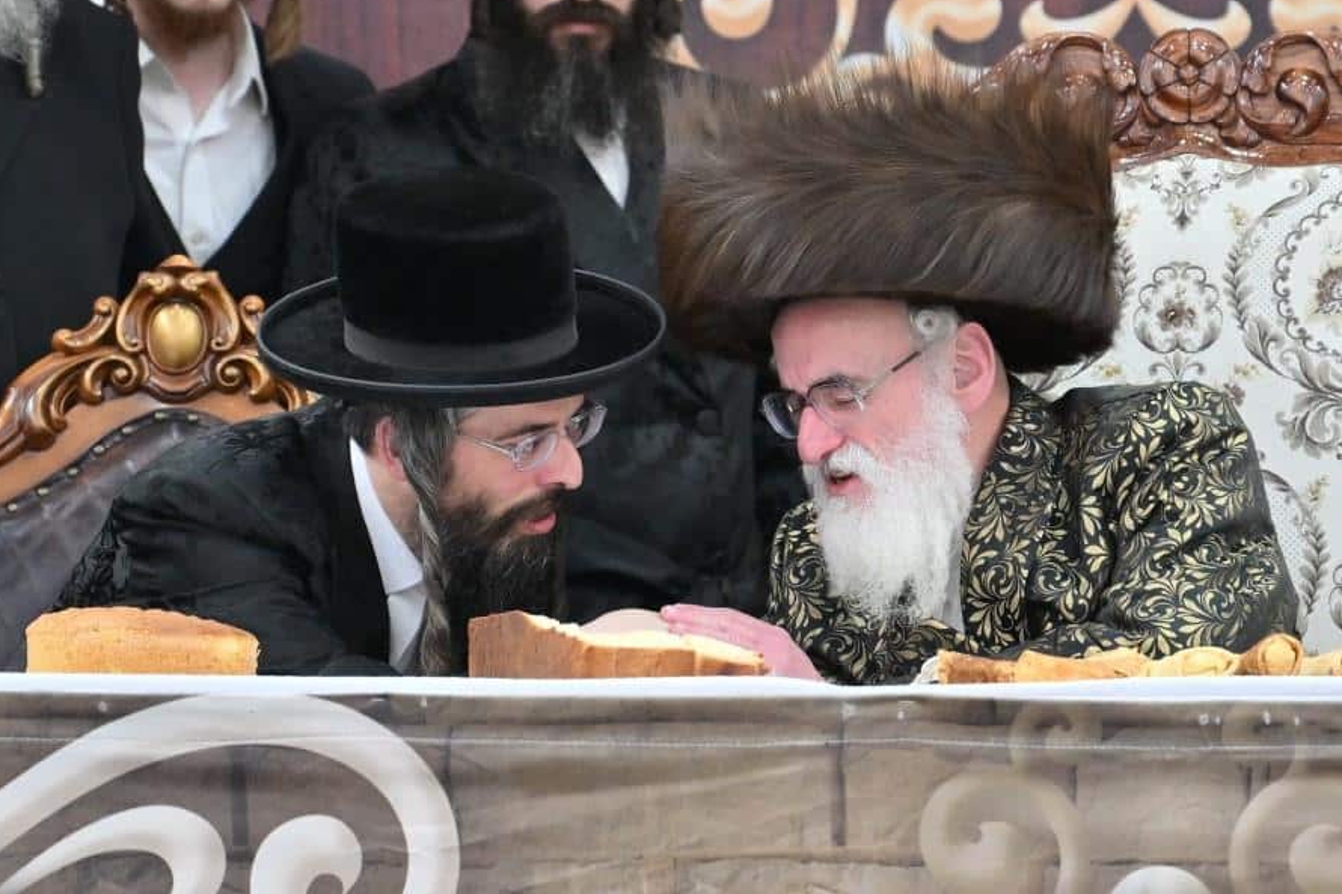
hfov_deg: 6.0
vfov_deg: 4.0
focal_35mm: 345
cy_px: 419
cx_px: 644
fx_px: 12858
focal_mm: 200
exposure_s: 1/125
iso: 500
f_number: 3.2
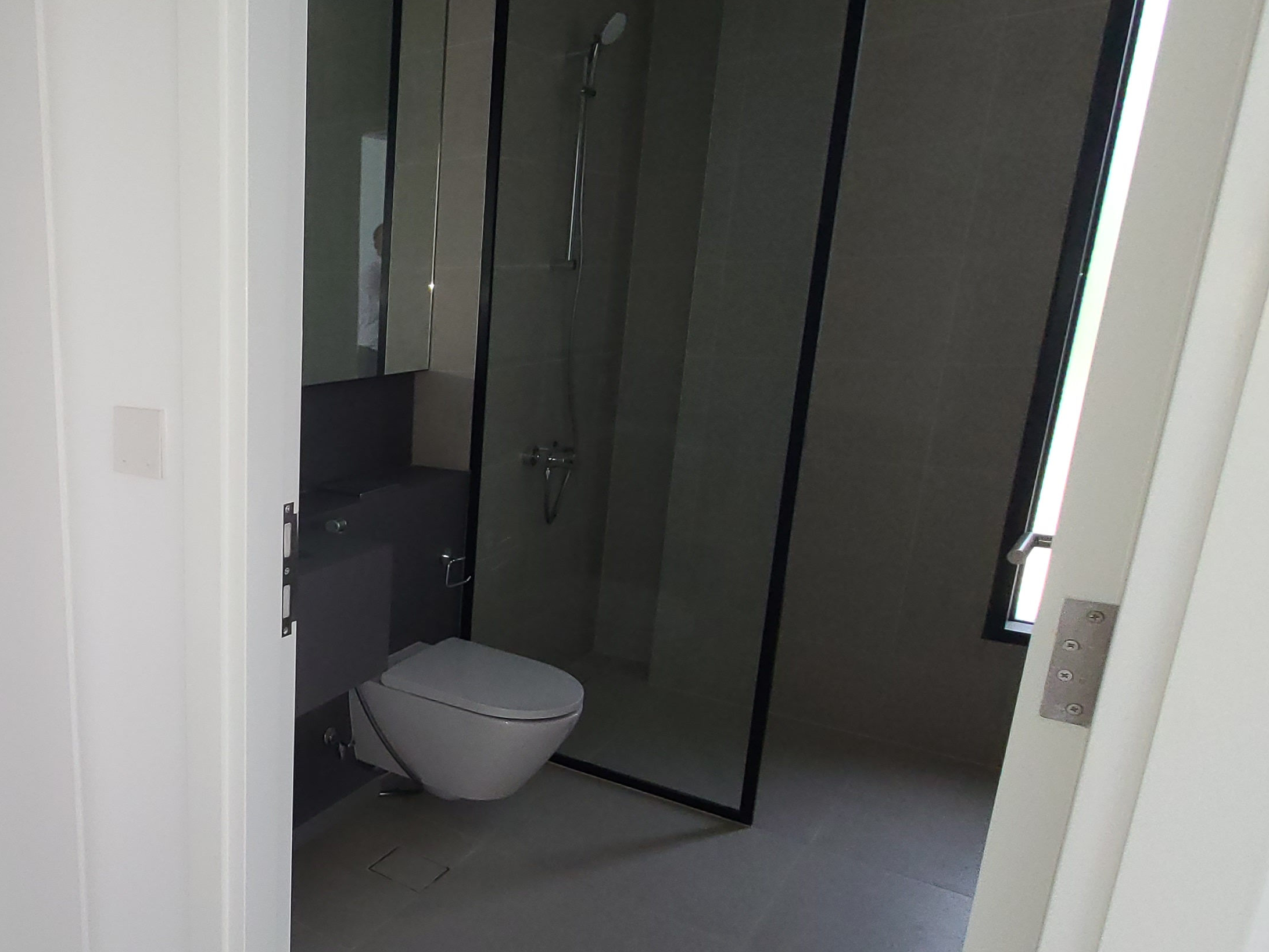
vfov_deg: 56.6
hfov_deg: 60.6
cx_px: 128
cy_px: 549
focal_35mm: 24
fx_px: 880
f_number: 2.2
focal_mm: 2.2
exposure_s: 1/60
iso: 200
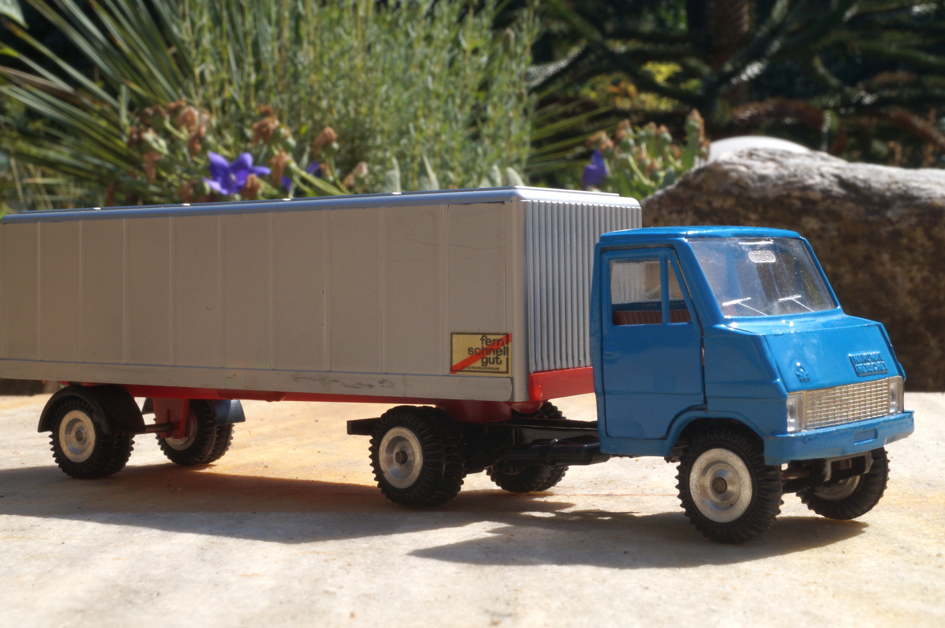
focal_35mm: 58
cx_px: 464
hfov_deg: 34.8
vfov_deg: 23.5
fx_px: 1510
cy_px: 289
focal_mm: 35
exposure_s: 1/60
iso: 200
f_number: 25
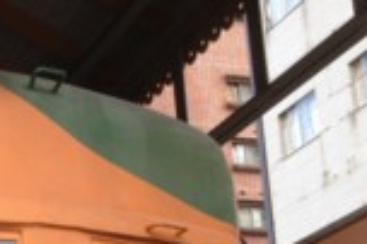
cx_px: -99
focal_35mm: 108
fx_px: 1100
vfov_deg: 12.0
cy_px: 389
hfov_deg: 17.8
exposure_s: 1/188
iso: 64
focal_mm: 4.28
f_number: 2.4
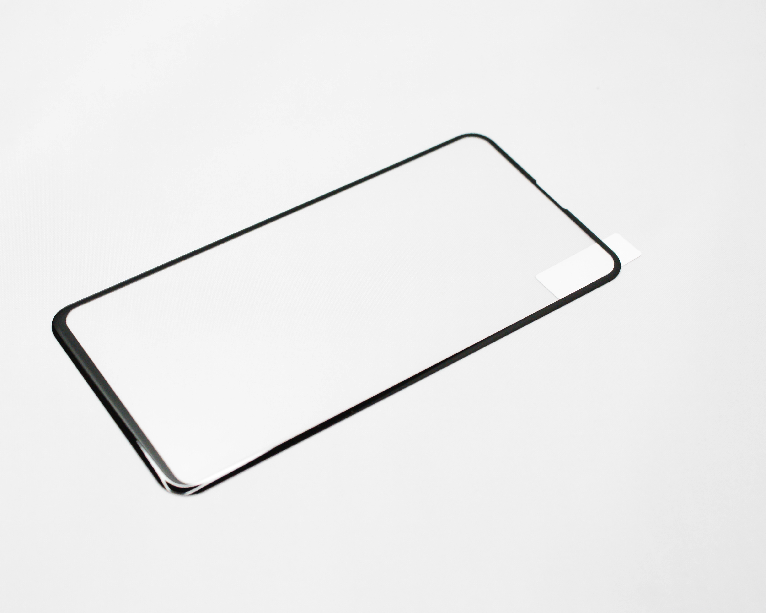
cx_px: 356
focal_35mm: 60
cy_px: 304
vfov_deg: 25.6
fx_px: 1350
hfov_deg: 31.7
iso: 1600
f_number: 5.6
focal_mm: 35
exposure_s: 1/320
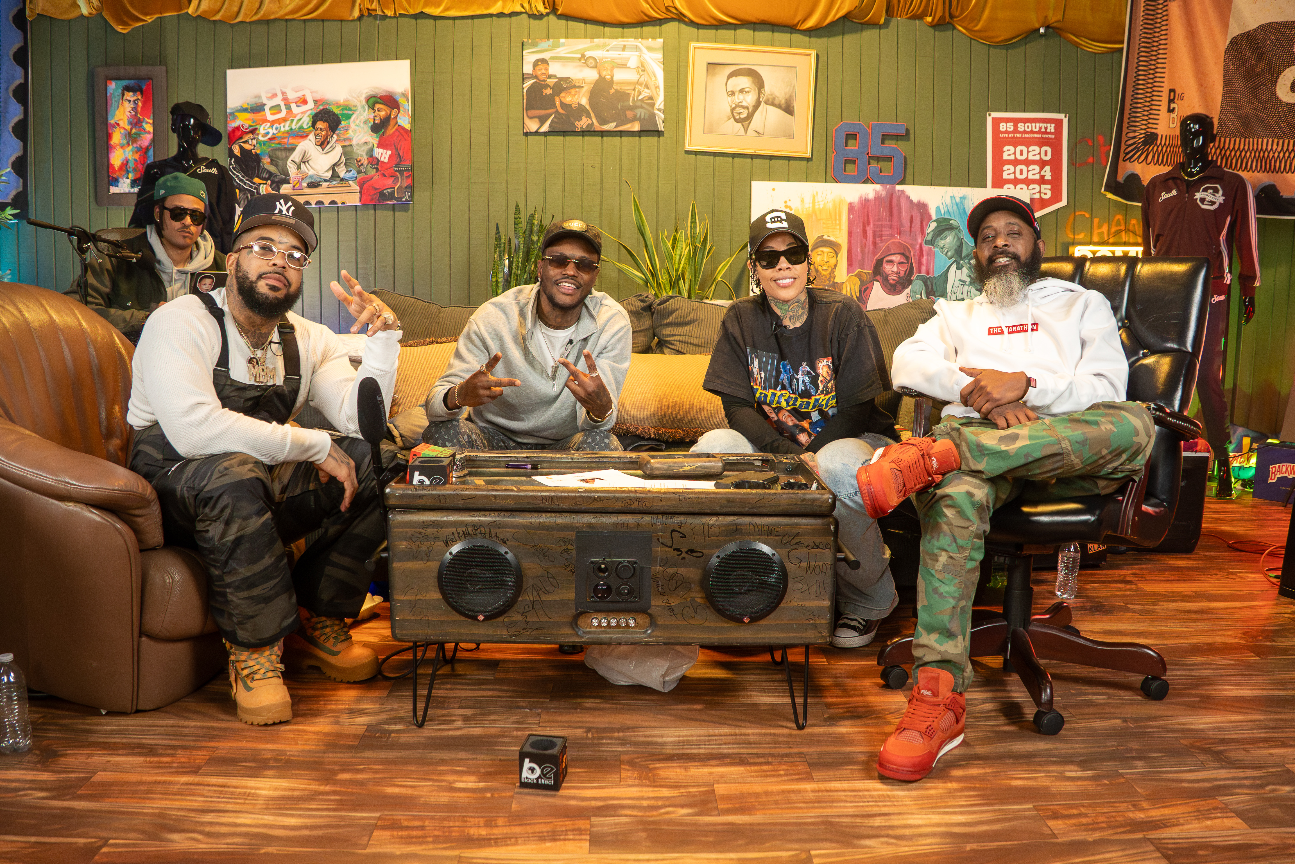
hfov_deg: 67.4
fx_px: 971
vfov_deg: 47.9
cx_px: 648
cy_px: 432
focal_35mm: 27
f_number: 4.5
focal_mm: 18
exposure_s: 1/125
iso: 8000
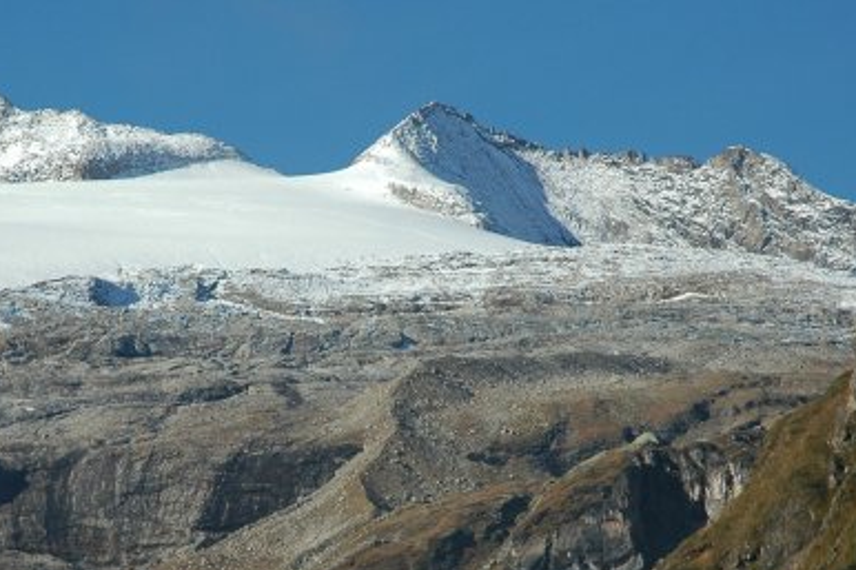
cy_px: 350
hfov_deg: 10.5
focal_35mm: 196
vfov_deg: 7.0
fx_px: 4658
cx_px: 313
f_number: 10
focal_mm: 70
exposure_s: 1/320
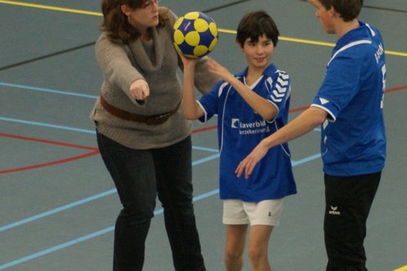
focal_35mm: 254
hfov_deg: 8.1
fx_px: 2870
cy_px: 218
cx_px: 446
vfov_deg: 5.4
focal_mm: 70
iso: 400
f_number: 2.8
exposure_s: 1/200
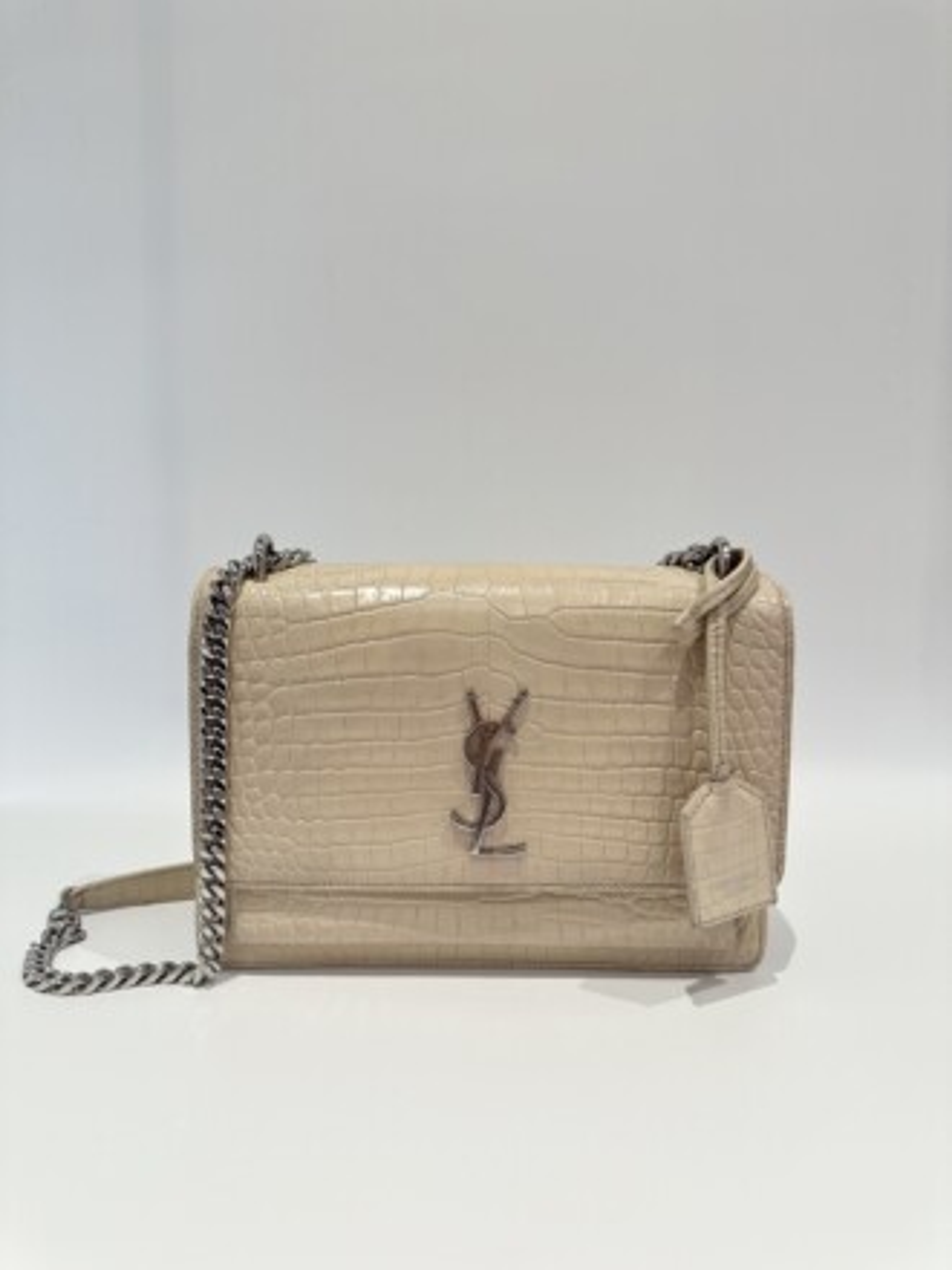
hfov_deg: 56.8
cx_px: 476
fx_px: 880
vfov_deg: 71.6
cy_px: 635
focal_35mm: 24
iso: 125
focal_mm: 6.86
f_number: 1.78
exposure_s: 1/100
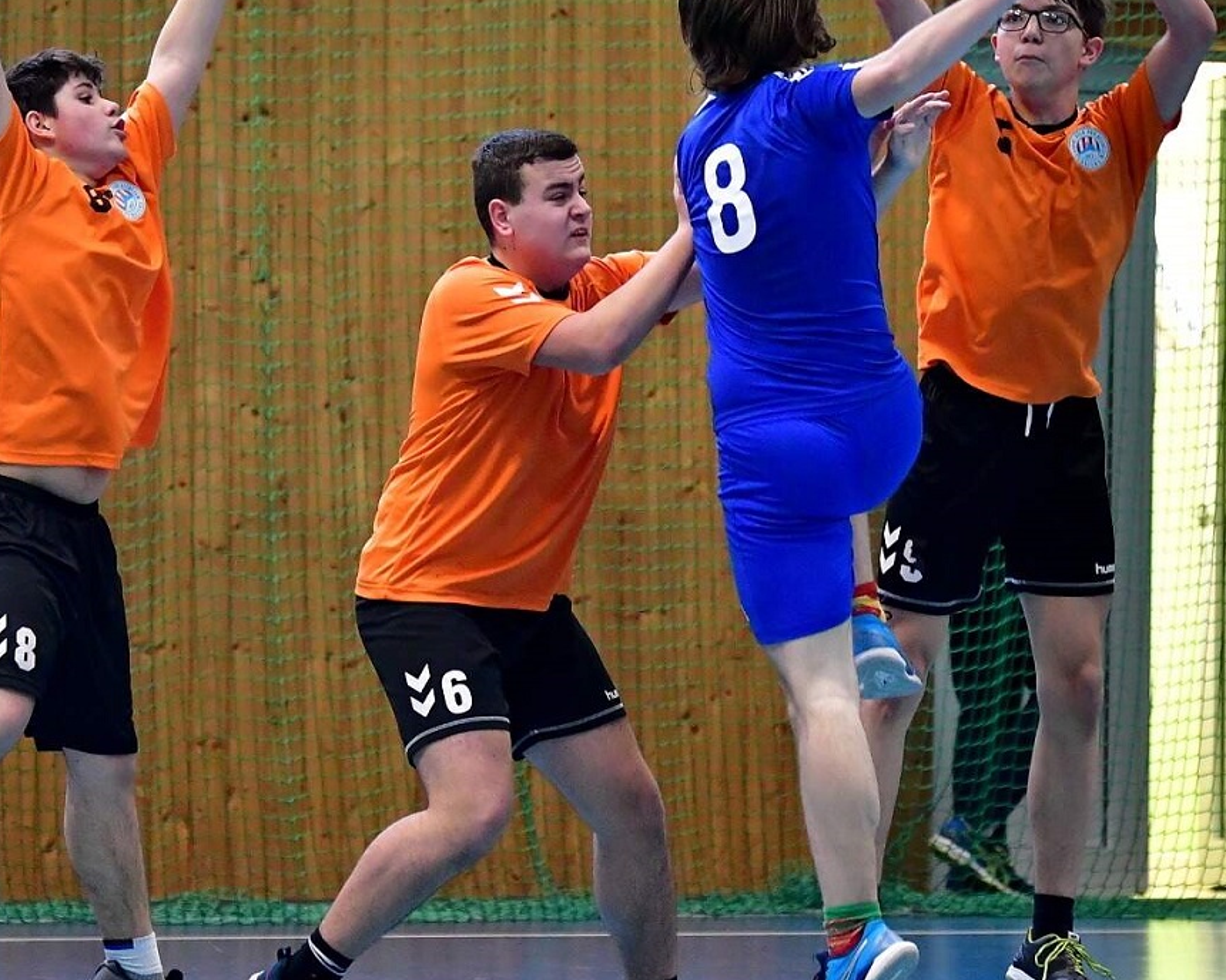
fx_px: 9688
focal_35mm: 267
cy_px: 469
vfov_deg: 5.8
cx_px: 522
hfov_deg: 7.2
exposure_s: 1/800
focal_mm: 102
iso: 2500
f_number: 2.8
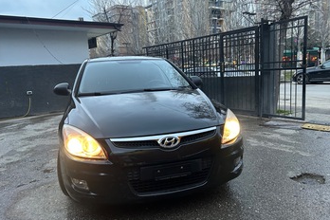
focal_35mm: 28
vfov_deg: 46.4
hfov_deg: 65.5
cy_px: 107
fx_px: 257
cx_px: 161
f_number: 1.5
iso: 200
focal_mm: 5.7
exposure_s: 1/50
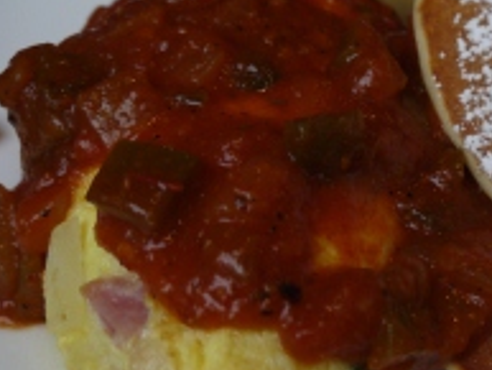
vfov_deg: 22.6
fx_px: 924
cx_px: 540
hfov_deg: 27.3
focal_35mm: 65
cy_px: 217
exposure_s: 1/60
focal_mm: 14
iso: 200
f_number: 3.5
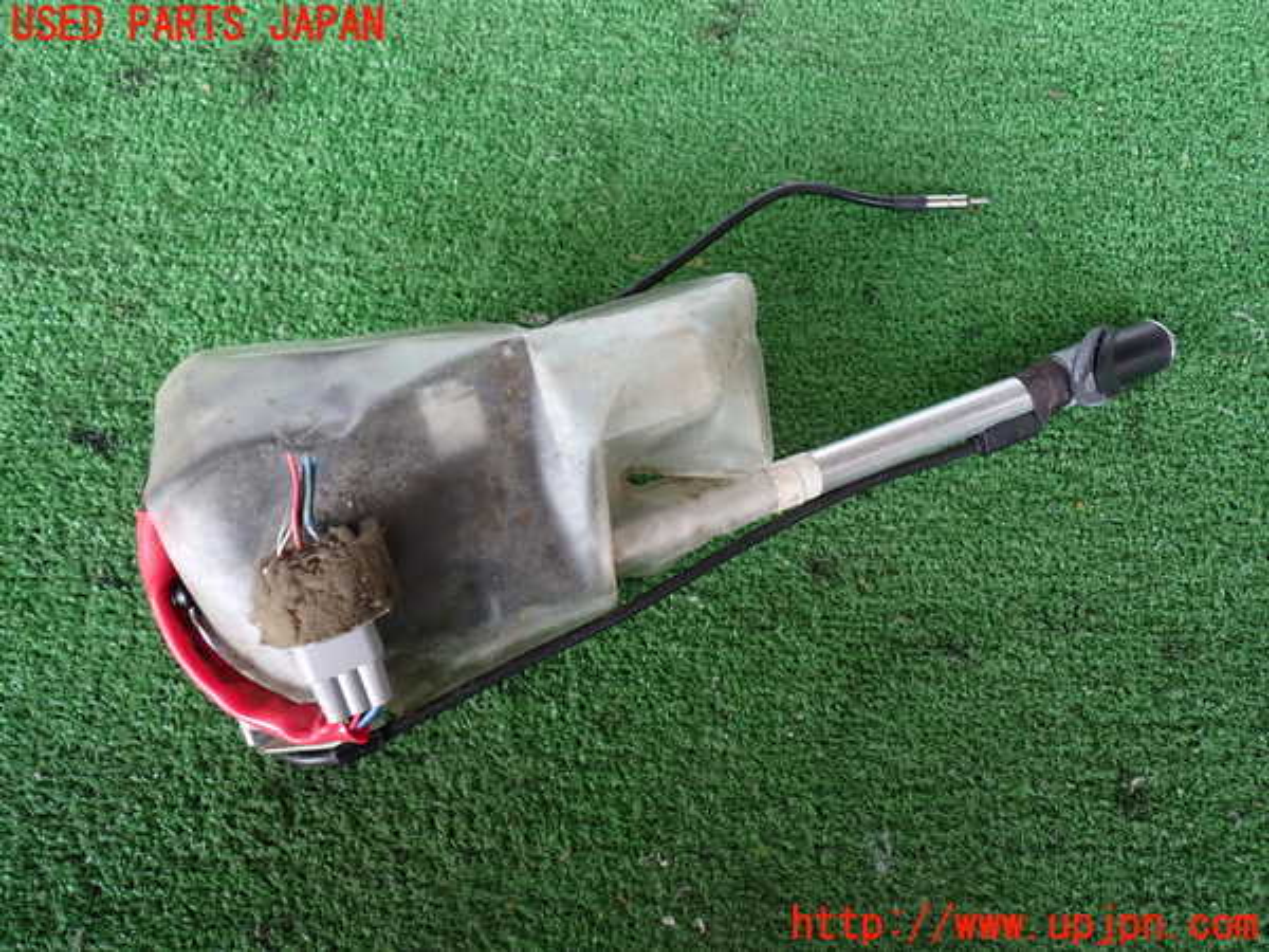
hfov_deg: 60.0
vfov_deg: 46.8
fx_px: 1100
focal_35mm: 30
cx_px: 634
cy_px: 476
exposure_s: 1/60
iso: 160
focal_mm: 5.4
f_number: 2.3
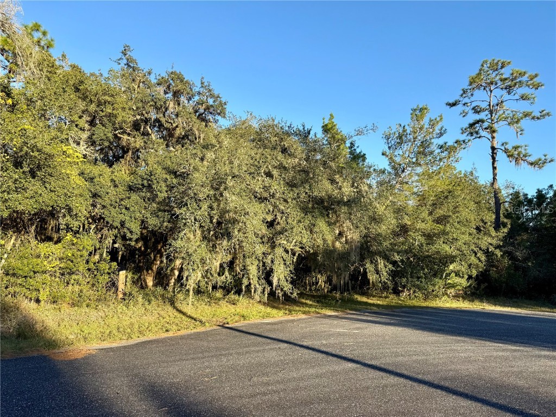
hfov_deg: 71.6
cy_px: 208
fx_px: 385
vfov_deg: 56.8
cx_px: 278
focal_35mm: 24
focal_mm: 6.76
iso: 80
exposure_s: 1/1361
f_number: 1.78
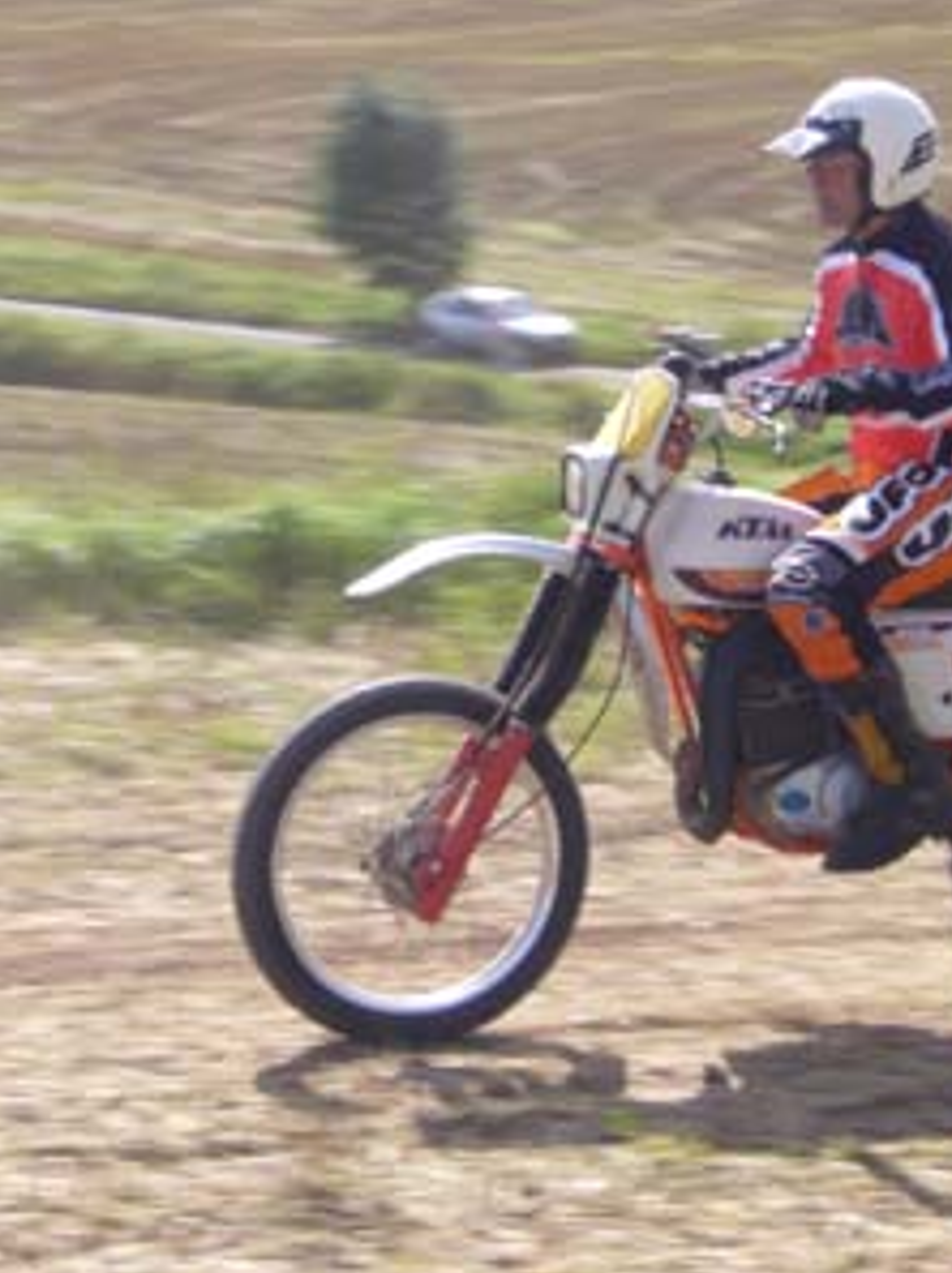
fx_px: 4263
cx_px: 772
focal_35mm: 116
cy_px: 639
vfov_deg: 17.0
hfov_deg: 12.7
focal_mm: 14.3
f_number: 9
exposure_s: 1/125
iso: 100
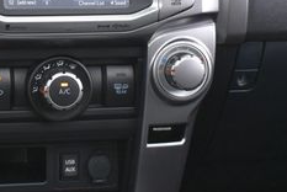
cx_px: 69
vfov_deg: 11.5
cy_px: 29
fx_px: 953
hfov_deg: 17.0
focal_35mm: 119
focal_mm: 29
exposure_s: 1/125
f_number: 4.2
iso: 1100
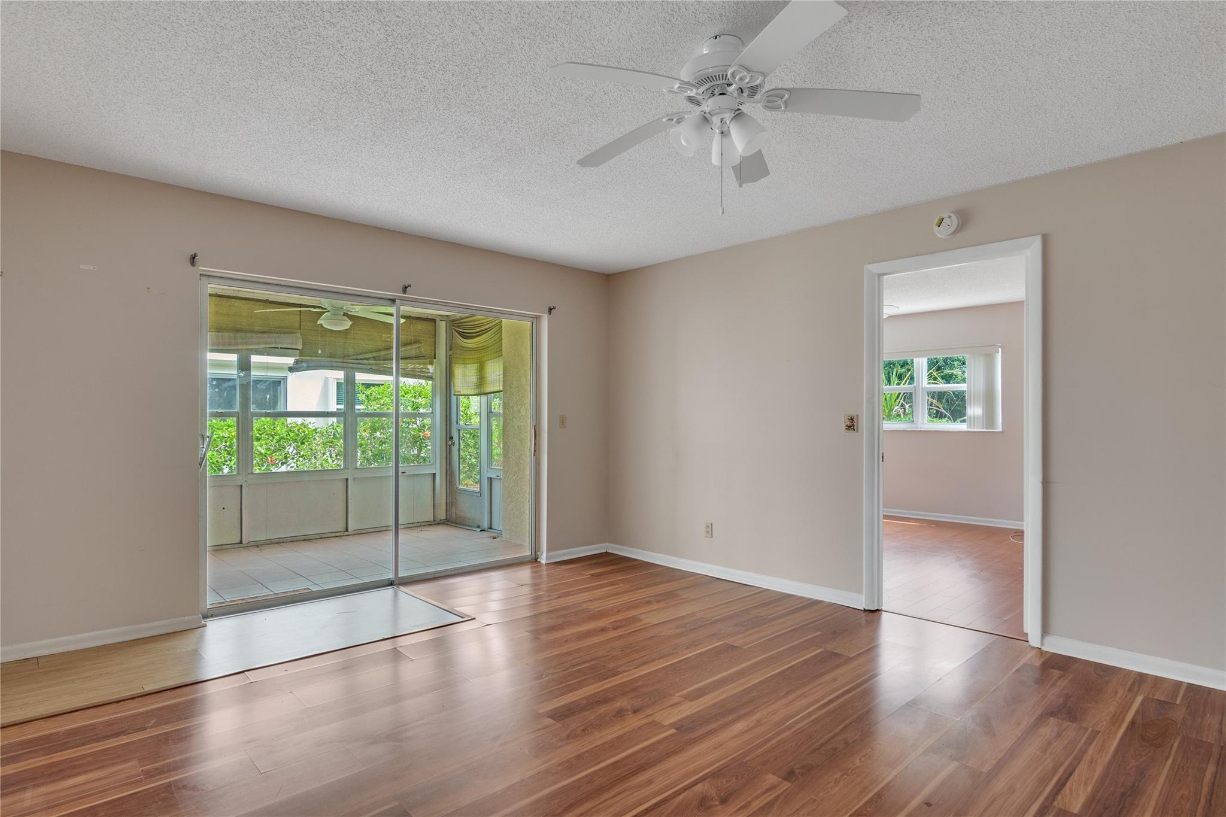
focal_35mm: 24
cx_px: 613
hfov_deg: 73.7
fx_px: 817
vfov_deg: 53.1
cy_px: 408
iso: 320
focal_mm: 16
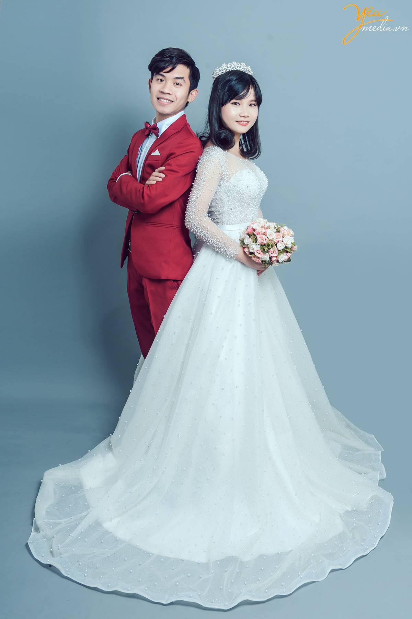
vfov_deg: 55.8
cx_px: 206
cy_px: 310
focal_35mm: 34
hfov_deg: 38.8
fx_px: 584
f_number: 9
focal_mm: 34
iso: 100
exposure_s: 1/160
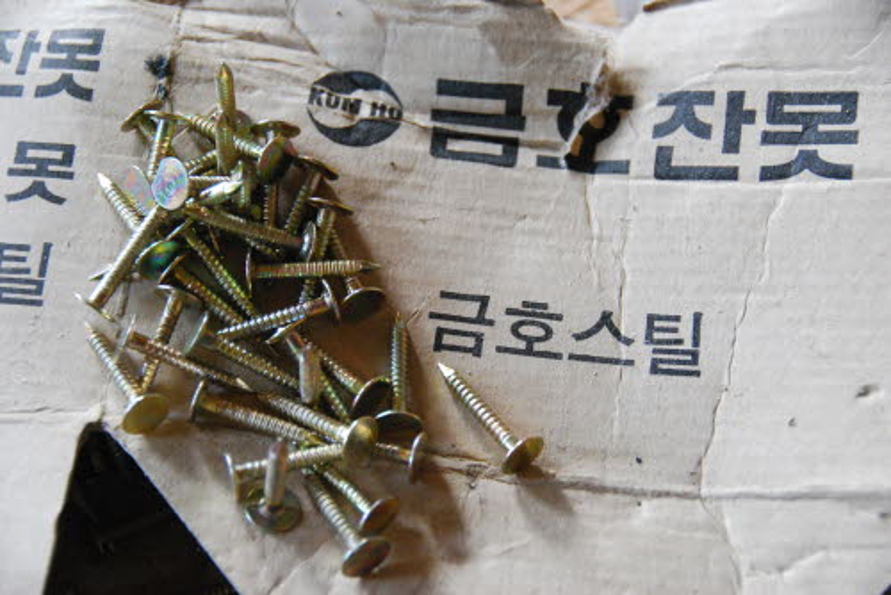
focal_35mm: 120
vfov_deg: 11.4
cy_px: 298
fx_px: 2972
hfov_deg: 17.1
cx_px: 446
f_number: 5.3
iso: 1600
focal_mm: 80
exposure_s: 1/100
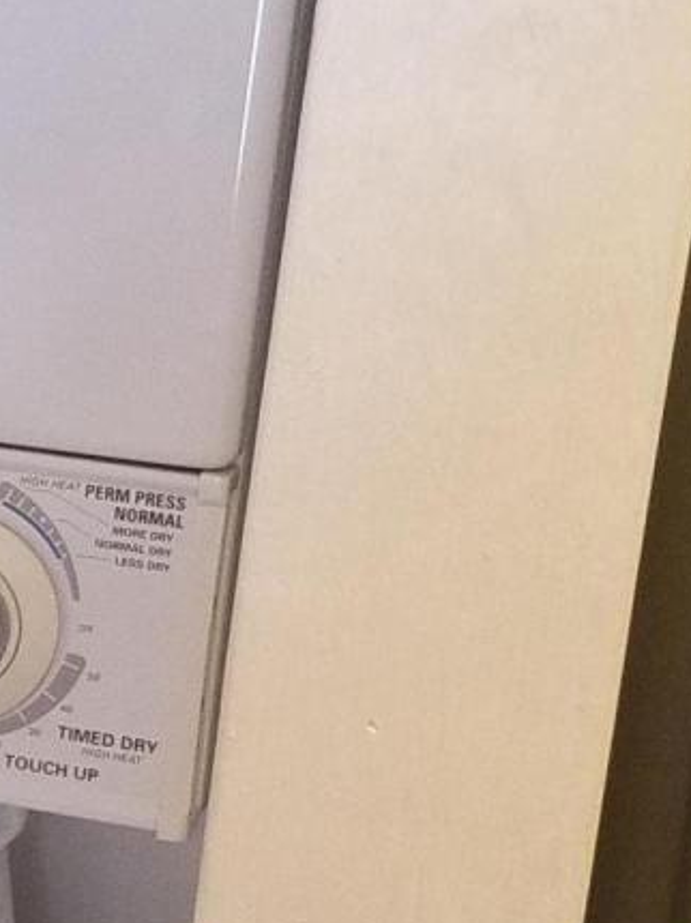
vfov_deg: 16.3
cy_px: 524
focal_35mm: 121
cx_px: -676
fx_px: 3224
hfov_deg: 11.1
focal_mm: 4.25
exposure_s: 1/30
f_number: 1.7
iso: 160
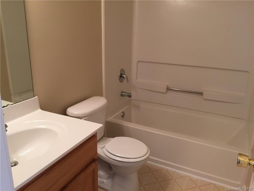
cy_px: 96
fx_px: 213
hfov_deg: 61.7
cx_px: 127
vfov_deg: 48.2
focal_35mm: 29
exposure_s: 1/30
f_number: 2.2
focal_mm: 4.15
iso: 64
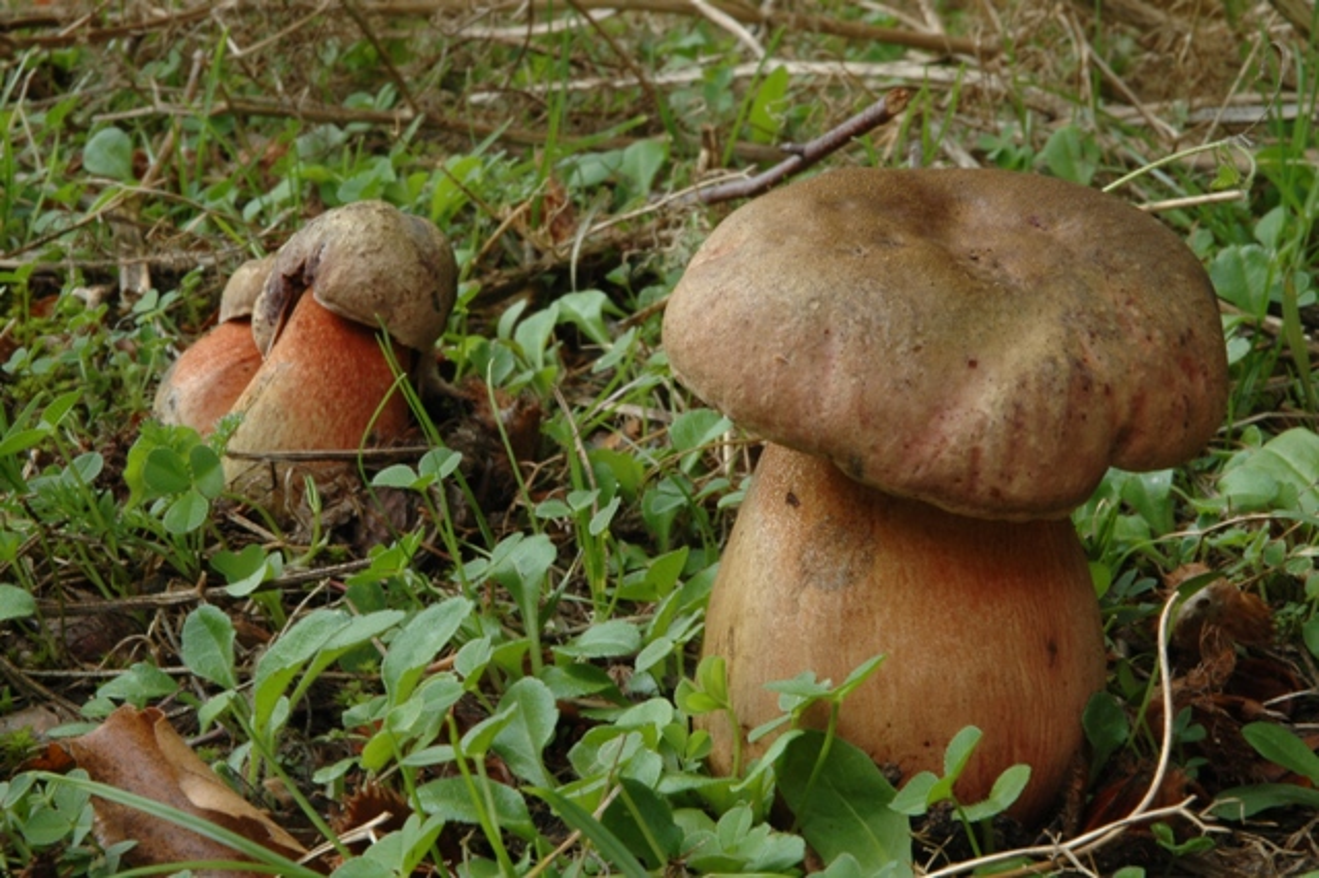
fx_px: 3845
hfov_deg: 19.5
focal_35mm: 105
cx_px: 660
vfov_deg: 13.0
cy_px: 439
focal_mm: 70
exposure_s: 1/3
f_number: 29
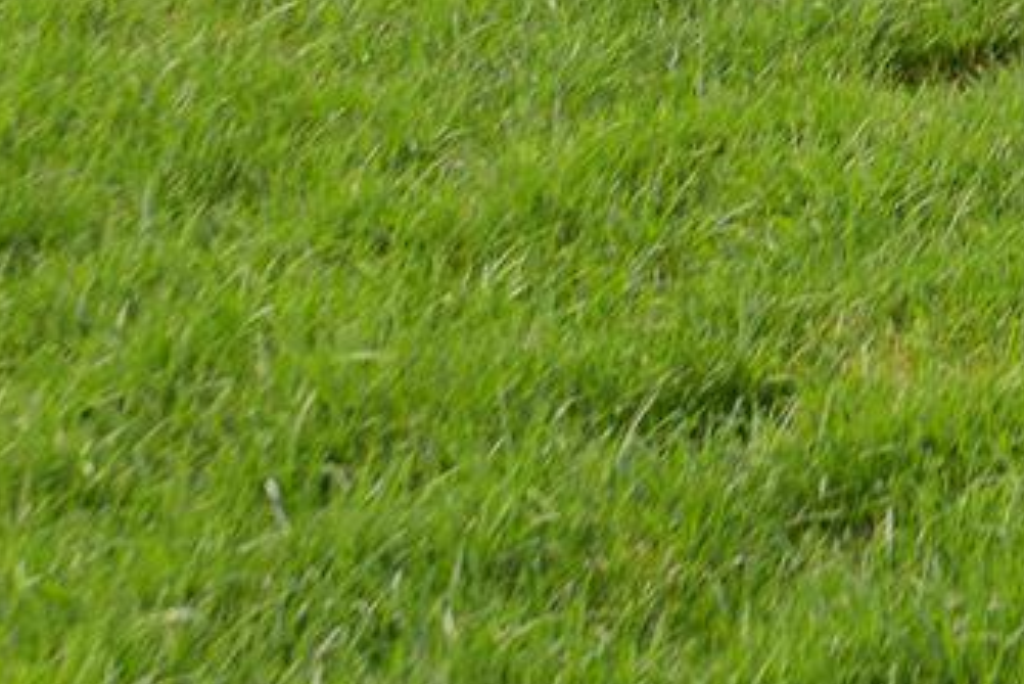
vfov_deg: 8.2
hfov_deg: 12.9
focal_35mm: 147
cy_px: -1221
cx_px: 1735
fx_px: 4183
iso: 200
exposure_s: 1/320
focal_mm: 24
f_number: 7.1
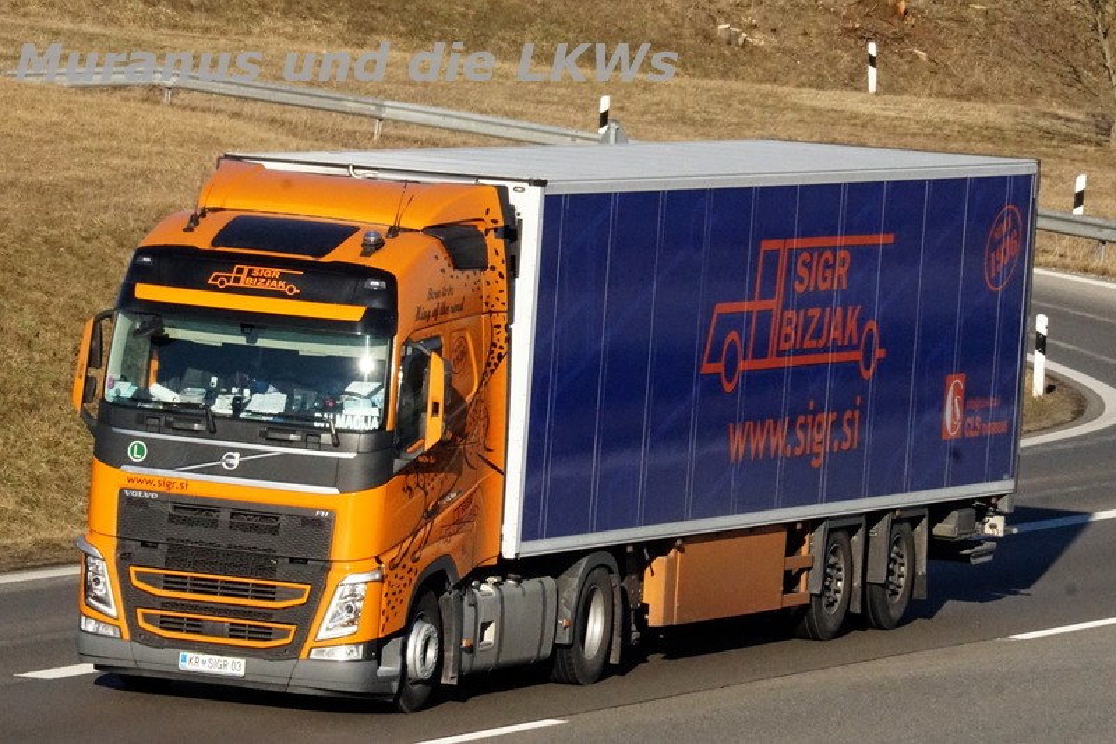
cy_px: 372
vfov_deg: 4.6
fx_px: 9297
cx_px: 558
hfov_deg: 6.9
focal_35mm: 300
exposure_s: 1/1250
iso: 2500
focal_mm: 200
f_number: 18
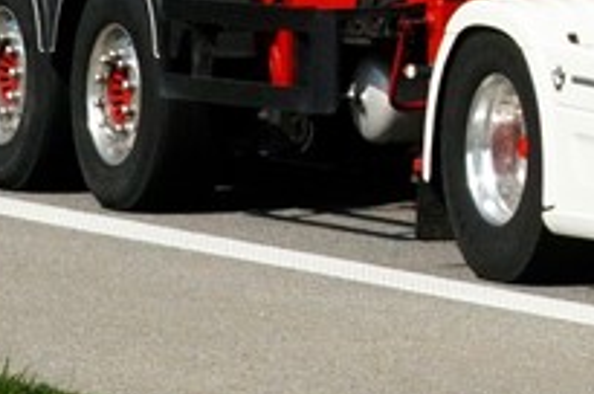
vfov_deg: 4.6
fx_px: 4827
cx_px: 745
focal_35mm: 293
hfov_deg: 7.0
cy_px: -229
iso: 500
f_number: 10
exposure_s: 1/800
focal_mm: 50
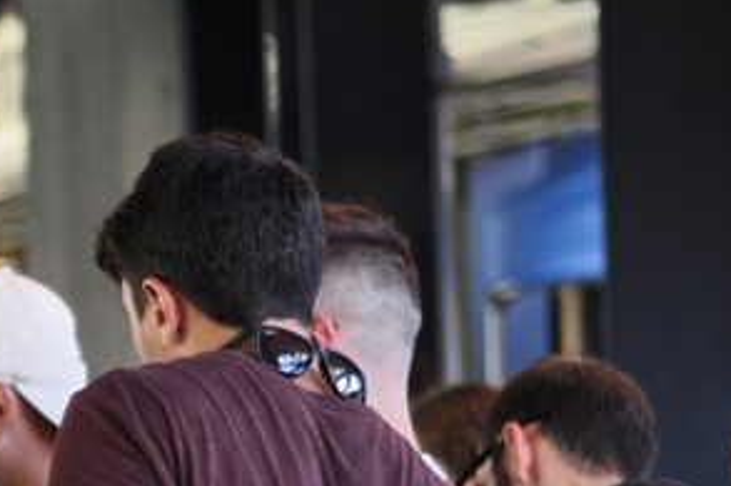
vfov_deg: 5.3
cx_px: -427
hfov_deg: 7.9
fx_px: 5195
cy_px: 760
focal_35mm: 256
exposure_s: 1/125
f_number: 1.8
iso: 200
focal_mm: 50
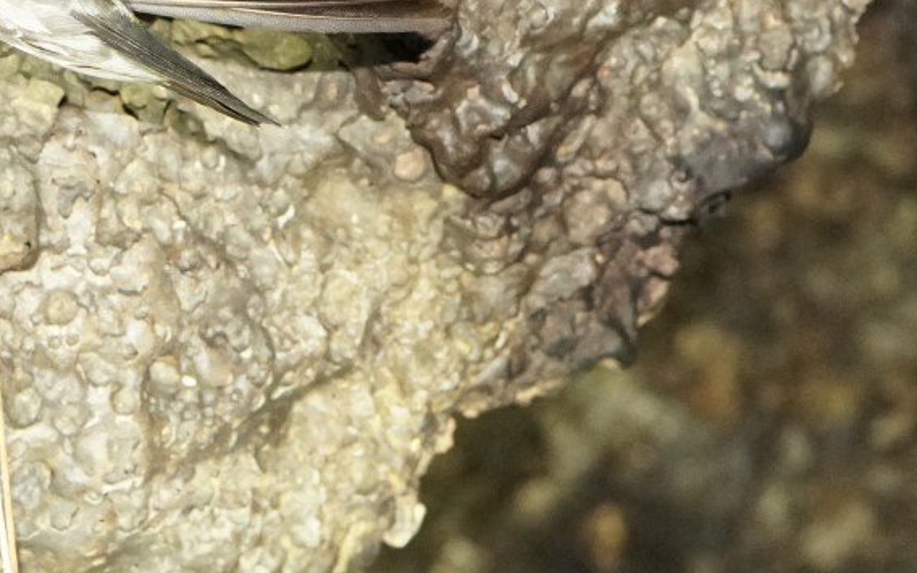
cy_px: -179
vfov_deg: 6.0
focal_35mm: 218
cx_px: -92
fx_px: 5448
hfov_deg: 9.5
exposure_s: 1/125
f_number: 8
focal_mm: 50
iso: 6400
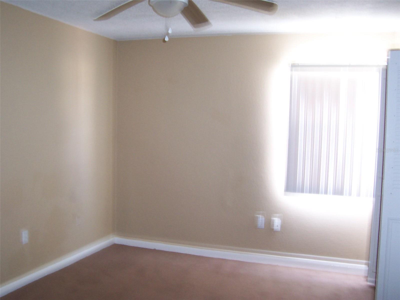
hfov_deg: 50.1
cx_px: 200
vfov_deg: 38.7
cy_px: 150
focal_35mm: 37
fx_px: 428
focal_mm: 5.6
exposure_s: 1/3
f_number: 2.8
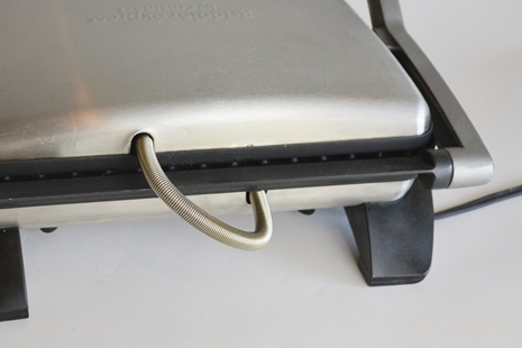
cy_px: 176
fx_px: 899
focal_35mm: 62
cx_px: 204
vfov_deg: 21.9
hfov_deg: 32.3
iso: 360
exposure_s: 1/125
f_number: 5.6
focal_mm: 32
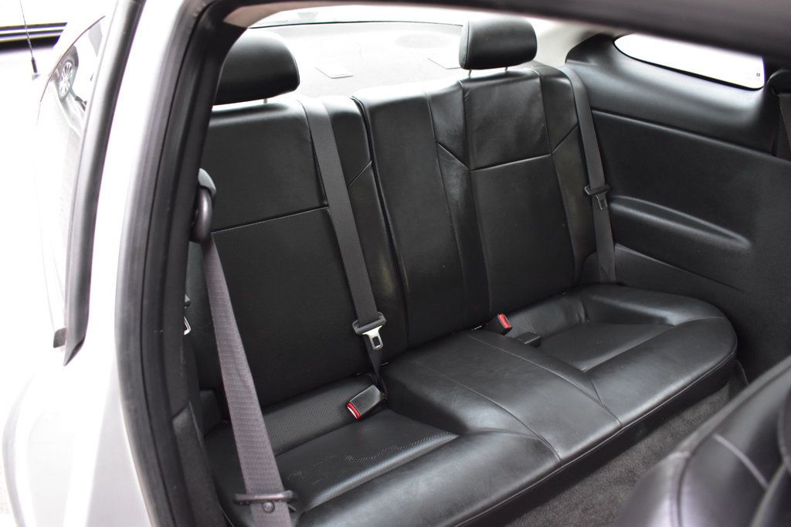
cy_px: 264
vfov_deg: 47.9
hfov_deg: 67.4
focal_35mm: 27
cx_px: 396
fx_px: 593
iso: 1600
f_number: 5
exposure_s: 1/15
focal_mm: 18
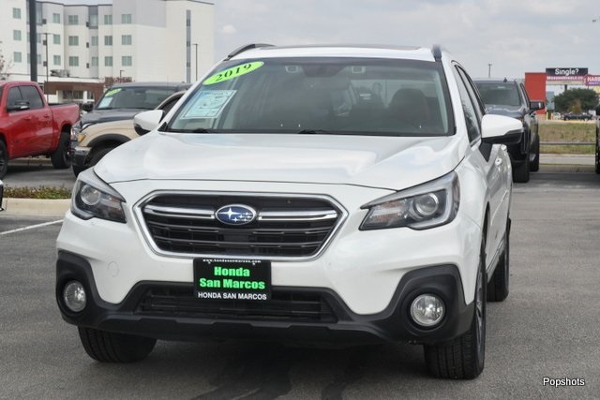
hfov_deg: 26.0
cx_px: 300
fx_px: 1300
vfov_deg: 17.5
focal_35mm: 78
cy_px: 200
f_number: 9
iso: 200
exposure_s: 1/320
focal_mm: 52
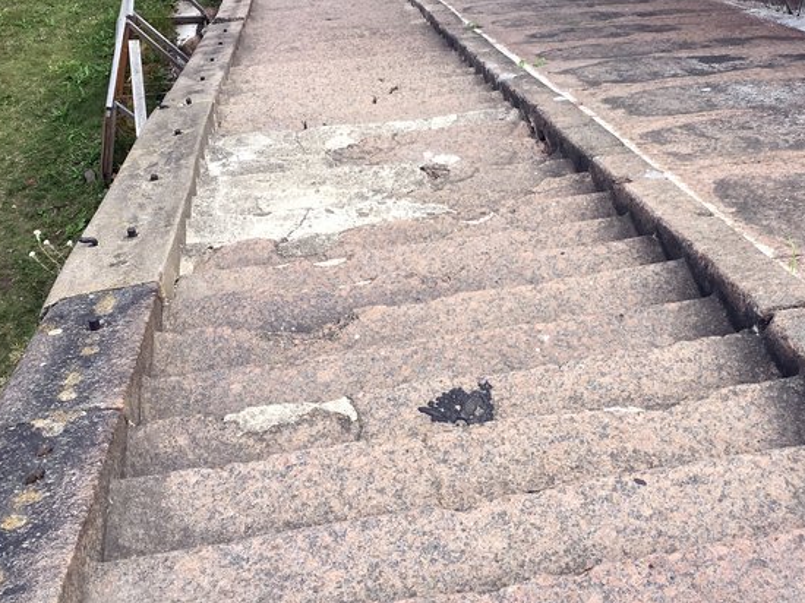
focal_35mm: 54
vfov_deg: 27.0
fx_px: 1255
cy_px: 278
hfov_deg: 35.3
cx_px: 511
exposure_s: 1/693
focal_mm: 4.15
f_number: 2.2
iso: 25
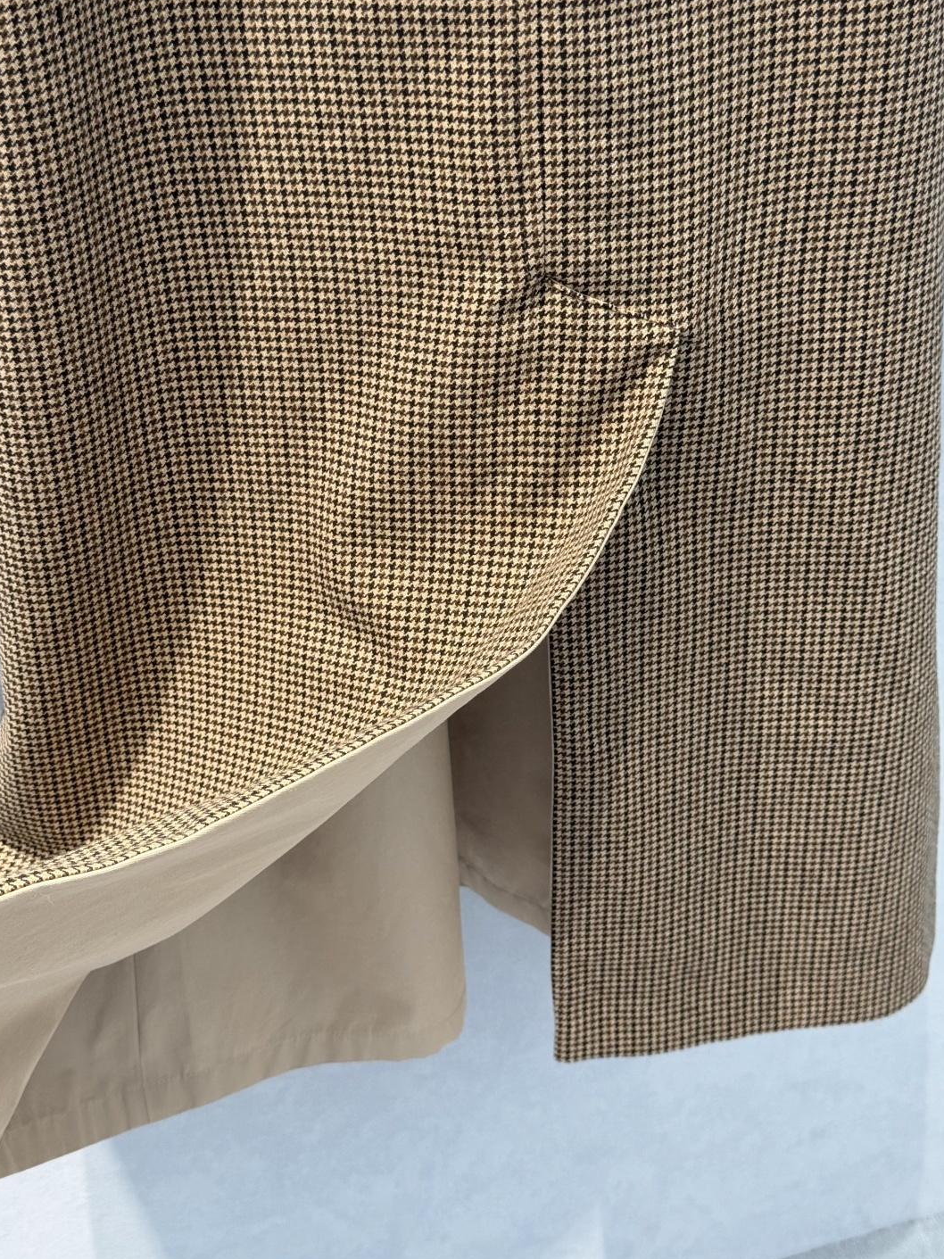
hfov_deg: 29.7
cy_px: 634
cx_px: 472
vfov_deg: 38.9
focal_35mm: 49
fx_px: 1782
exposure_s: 1/100
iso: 160
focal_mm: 6.76
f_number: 1.78
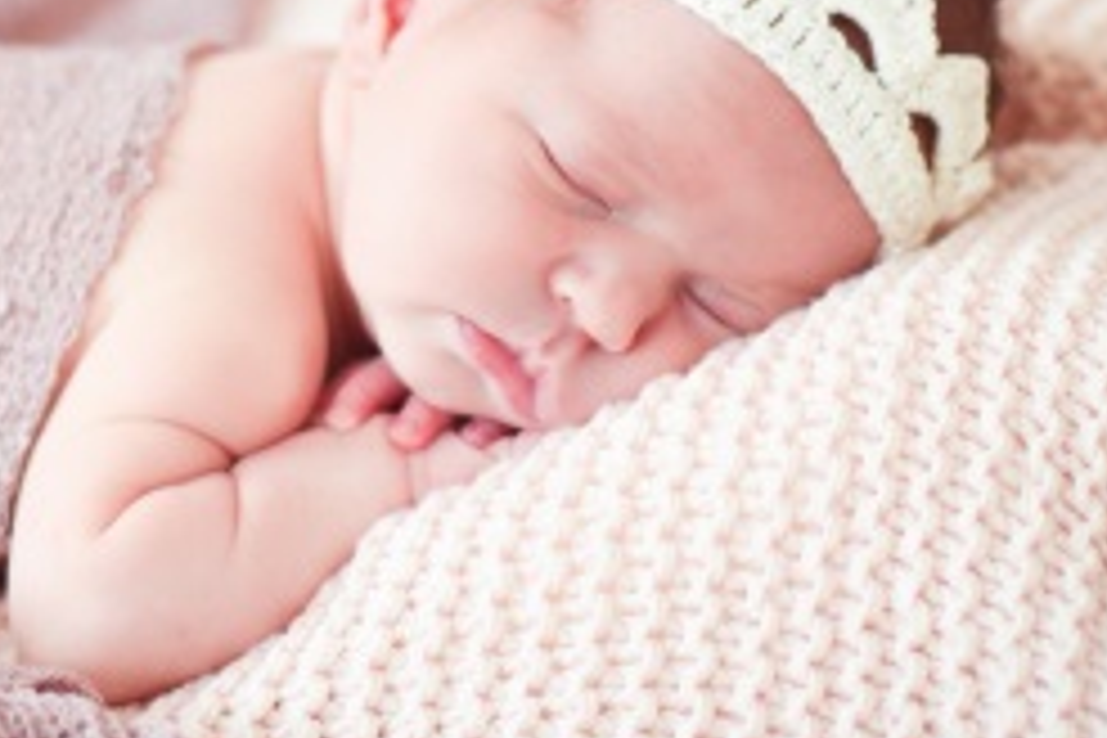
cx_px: 207
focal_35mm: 207
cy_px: 126
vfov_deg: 6.6
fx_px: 6365
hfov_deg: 9.9
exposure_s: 1/125
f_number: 2.8
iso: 800
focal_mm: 85
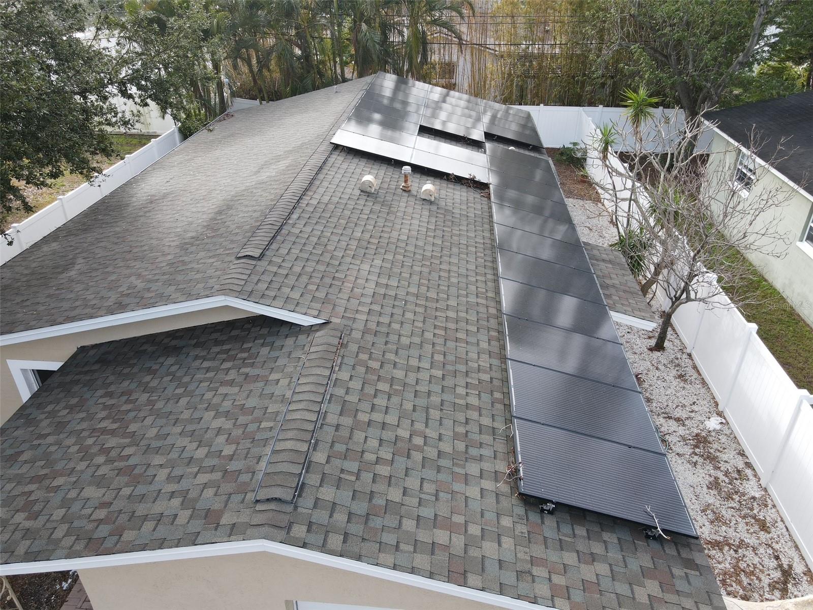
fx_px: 564
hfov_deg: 71.6
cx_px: 406
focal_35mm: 24
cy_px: 305
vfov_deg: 56.8
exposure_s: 1/120
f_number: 2.8
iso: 100
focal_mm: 4.5
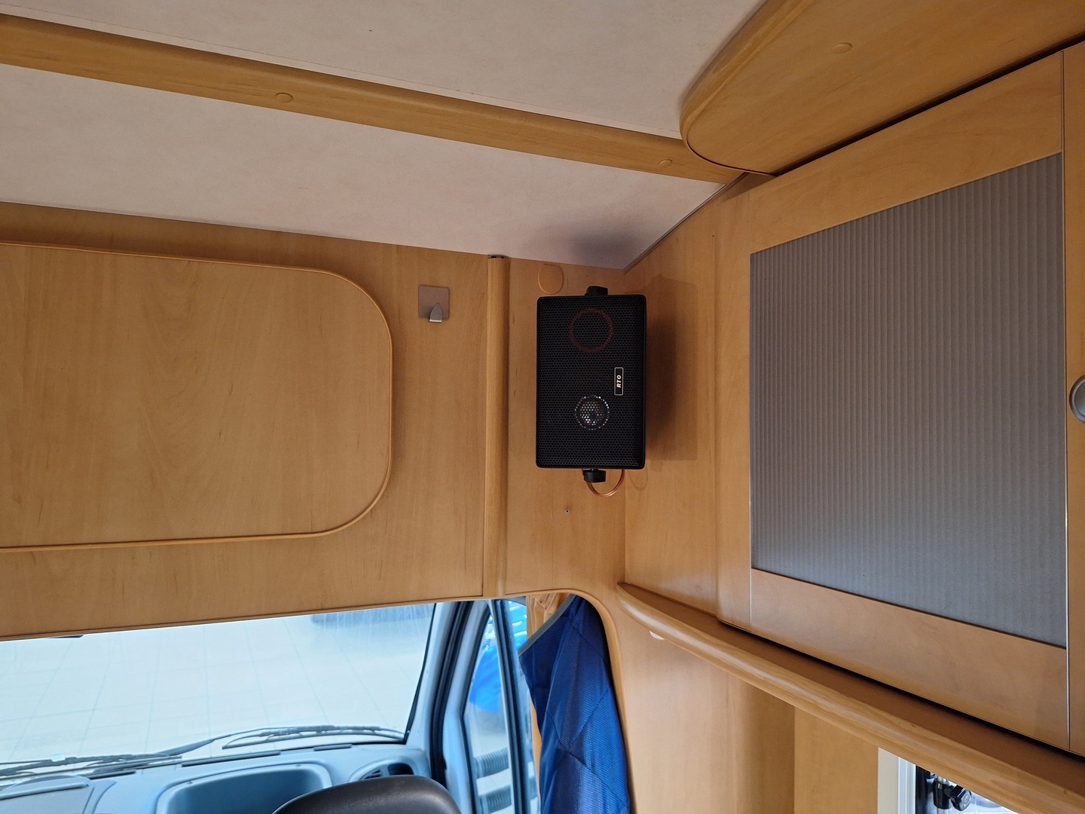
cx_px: 542
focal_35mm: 23
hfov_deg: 73.9
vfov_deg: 58.9
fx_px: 721
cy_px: 407
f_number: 1.8
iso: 320
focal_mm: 5.54
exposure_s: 1/33
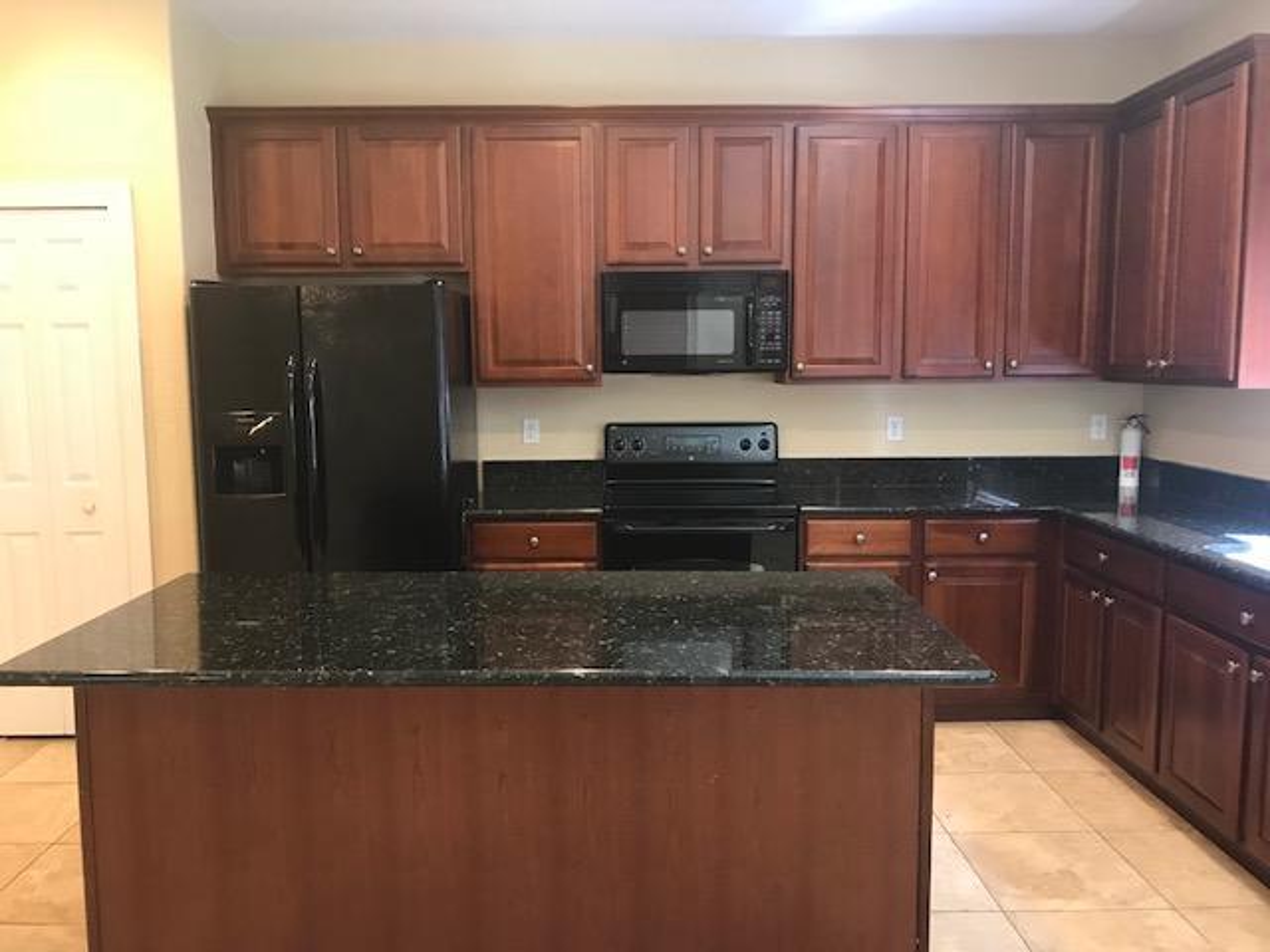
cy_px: 476
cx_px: 635
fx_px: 1027
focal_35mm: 28
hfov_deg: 63.4
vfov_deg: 49.7
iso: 64
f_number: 1.8
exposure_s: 1/15
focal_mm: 3.99
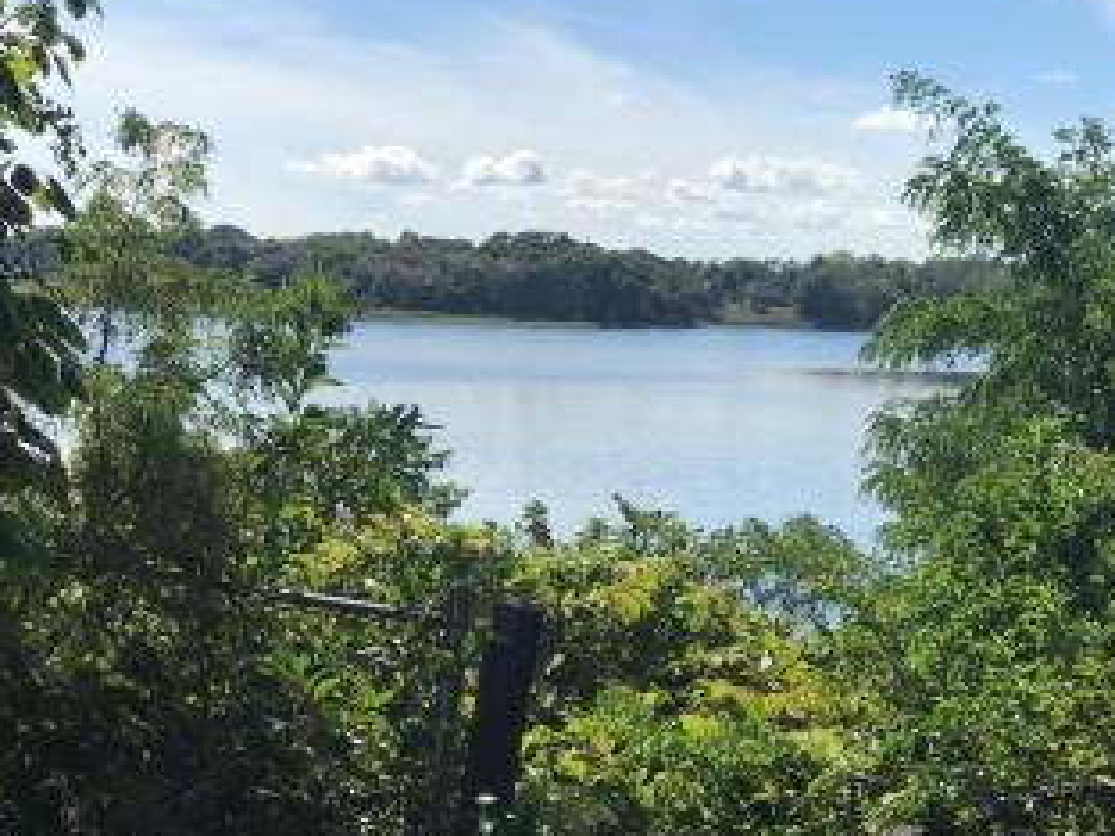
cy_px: 425
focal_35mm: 73
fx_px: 2351
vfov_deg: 20.2
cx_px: 622
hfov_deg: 26.7
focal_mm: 6.6
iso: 20
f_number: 2.8
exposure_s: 1/1368
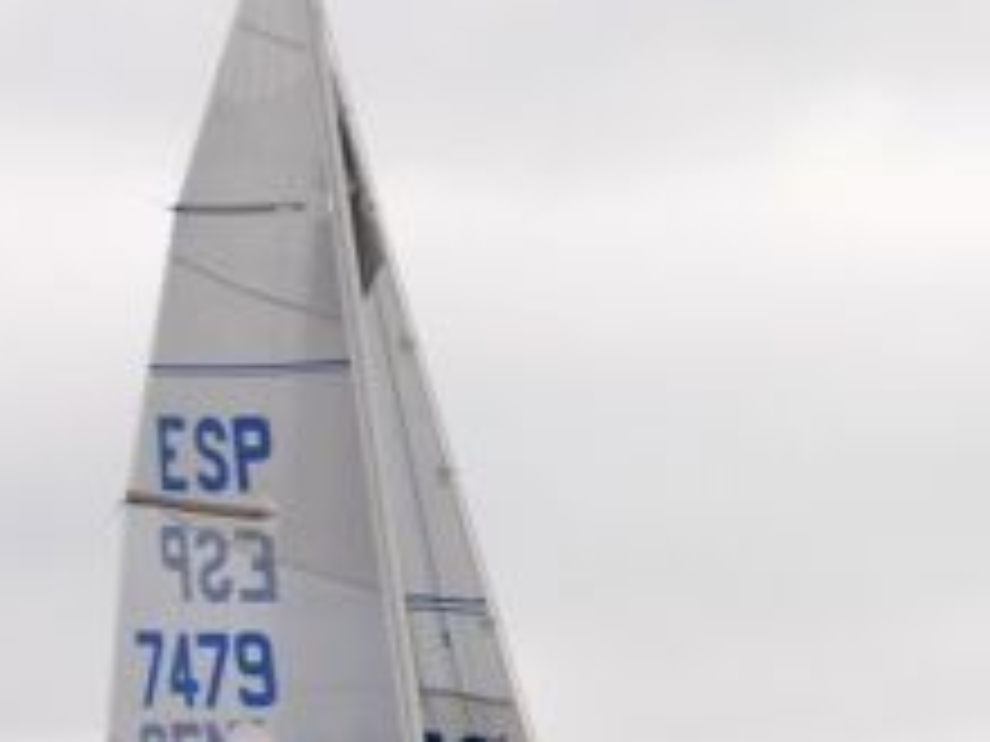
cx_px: 1566
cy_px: 1023
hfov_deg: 6.7
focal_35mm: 289
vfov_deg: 5.1
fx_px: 8258
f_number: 8
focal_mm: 55
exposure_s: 1/250
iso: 100
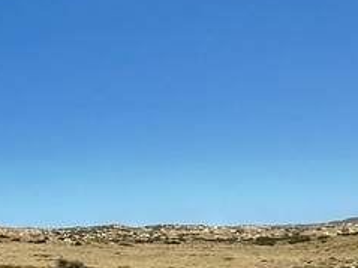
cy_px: 172
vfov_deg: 19.6
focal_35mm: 75
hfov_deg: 21.8
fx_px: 775
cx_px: -177
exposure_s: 1/2564
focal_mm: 2.22
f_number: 2.2
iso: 50
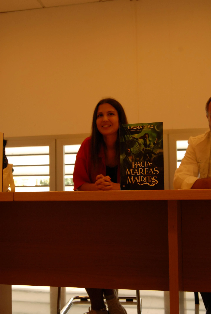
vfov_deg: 42.2
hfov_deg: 29.1
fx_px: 407
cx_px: 106
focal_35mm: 46
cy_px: 157
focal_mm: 31
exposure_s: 1/40
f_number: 6.3
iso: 400
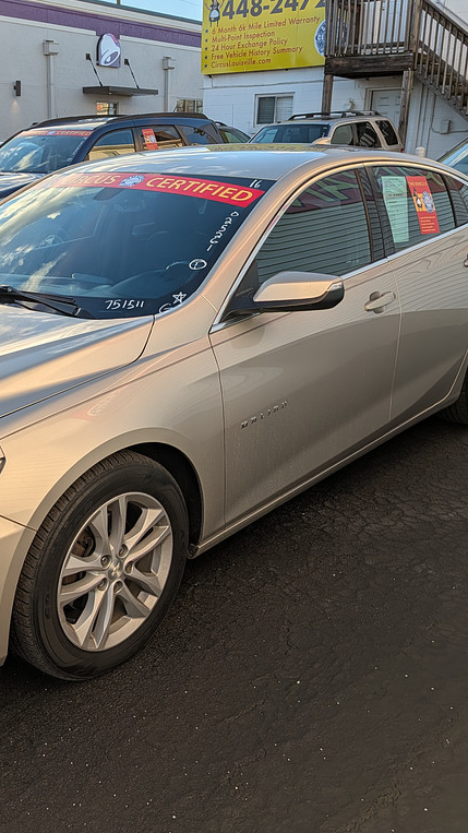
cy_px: 416
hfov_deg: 33.0
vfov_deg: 56.6
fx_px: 772
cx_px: 117
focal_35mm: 35
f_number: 1.68
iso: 21
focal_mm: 6.9
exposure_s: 1/7874
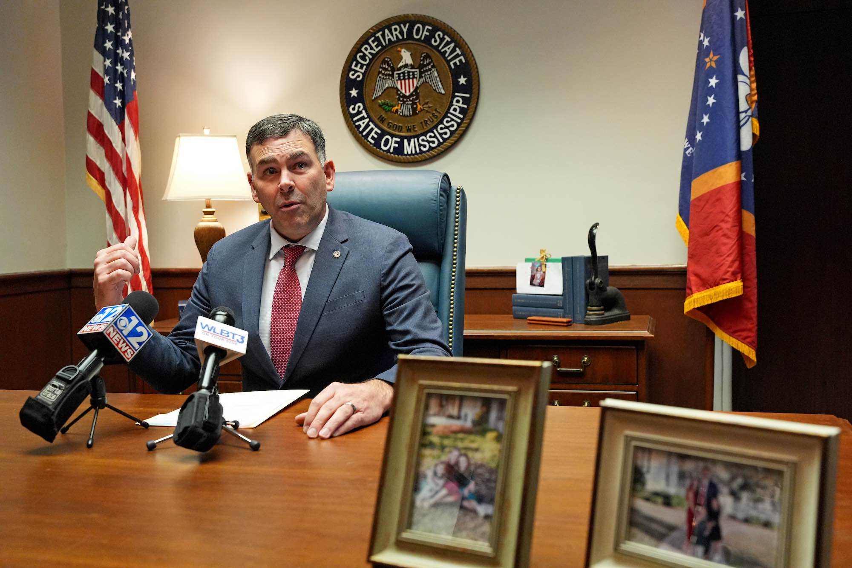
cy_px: 284
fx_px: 828
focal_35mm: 35
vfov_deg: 37.8
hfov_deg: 54.4
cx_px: 426
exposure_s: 1/320
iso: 6400
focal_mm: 35
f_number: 4
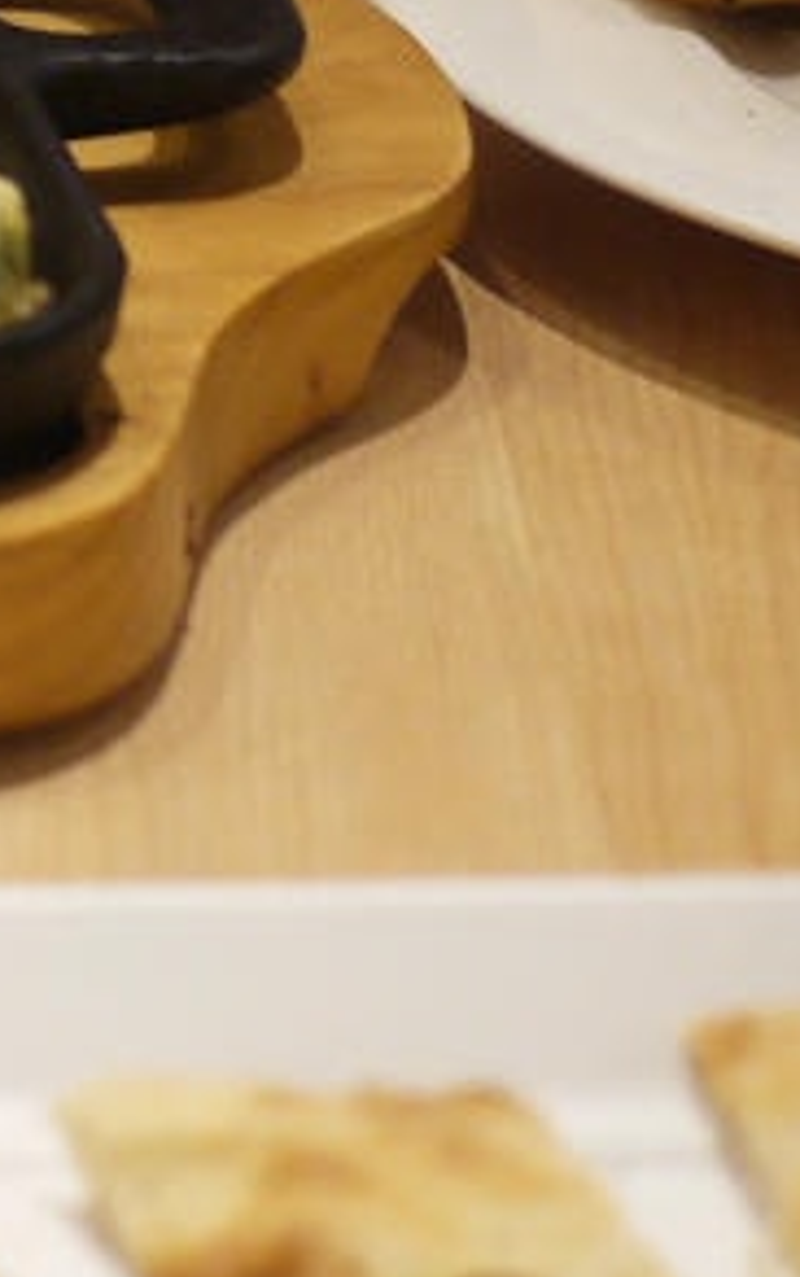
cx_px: -826
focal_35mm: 174
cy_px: -660
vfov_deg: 11.5
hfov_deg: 7.3
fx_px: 6058
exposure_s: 1/60
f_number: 1.7
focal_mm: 20
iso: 500
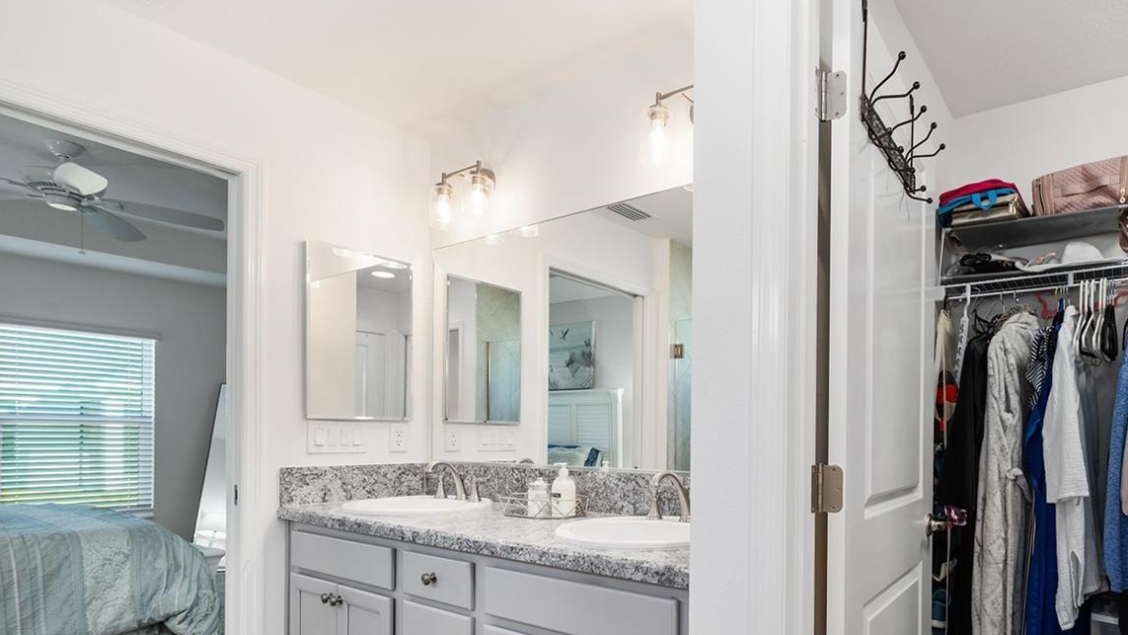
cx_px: 725
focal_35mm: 22
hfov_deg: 79.2
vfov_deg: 50.2
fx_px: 658
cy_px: 443
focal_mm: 15
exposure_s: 1/6
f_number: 6.3
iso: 100
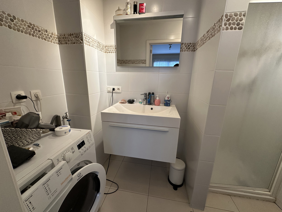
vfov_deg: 85.7
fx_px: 114
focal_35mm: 14
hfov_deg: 102.1
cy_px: 106
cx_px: 141
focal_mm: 2.22
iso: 200
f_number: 2.2
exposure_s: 1/100
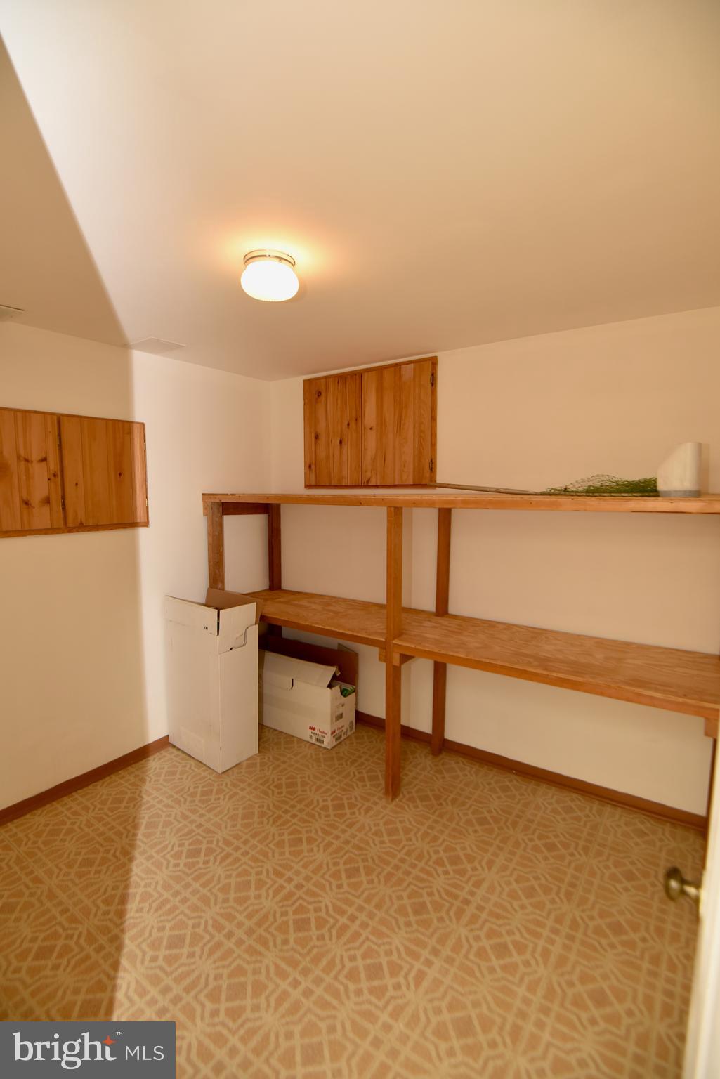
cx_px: 360
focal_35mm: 16
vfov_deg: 96.7
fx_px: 480
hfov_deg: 73.8
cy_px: 540
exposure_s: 1/60
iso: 800
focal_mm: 16
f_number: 5
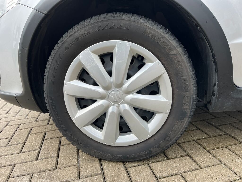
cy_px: 91
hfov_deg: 67.3
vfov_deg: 53.1
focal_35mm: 26
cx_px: 121
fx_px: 182
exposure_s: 1/224
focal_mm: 5.1
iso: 40
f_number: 1.6
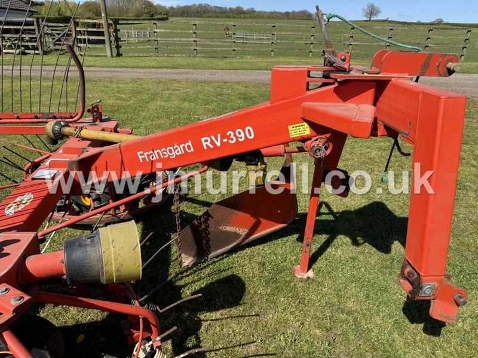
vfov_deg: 56.8
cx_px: 239
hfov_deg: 71.6
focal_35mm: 24
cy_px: 179
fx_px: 331
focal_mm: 6.76
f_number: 1.78
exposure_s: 1/3425
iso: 80
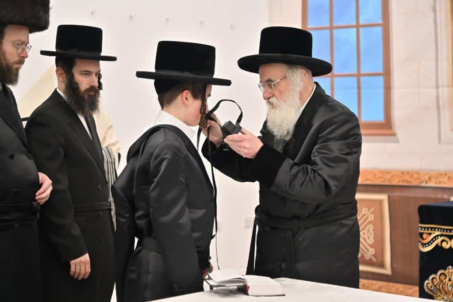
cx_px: 226
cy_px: 151
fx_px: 1032
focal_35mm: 82
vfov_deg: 16.7
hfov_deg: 24.8
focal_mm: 82
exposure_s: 1/400
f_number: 4
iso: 1000
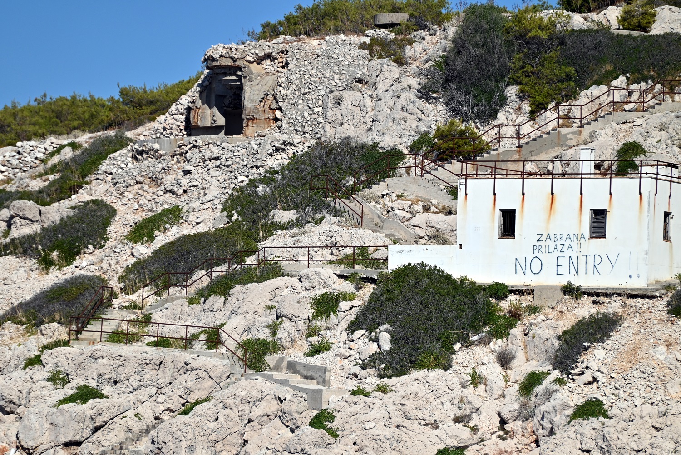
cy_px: 228
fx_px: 5676
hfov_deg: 6.9
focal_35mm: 300
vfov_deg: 4.6
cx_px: 340
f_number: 5.6
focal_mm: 300
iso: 250
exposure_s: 1/4000
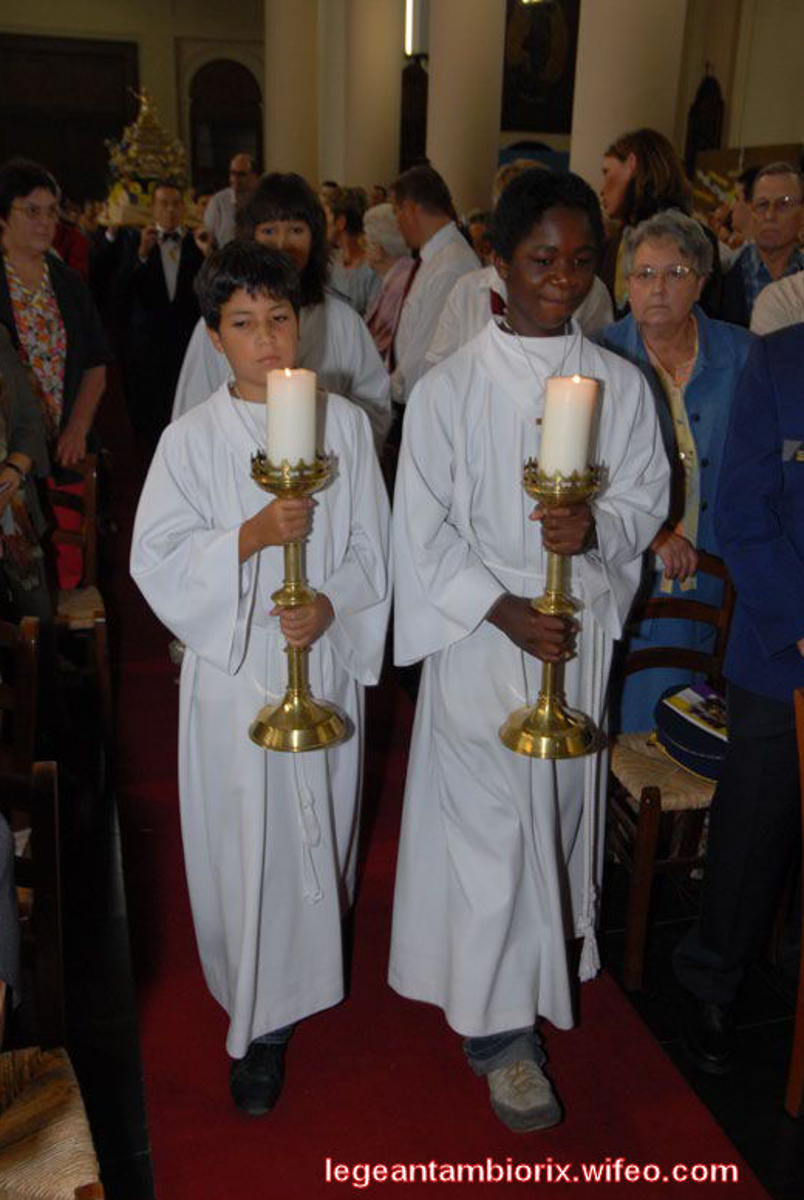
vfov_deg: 55.7
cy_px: 591
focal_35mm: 34
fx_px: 1135
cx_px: 394
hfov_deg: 39.0
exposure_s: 1/60
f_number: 5.6
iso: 400
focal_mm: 22
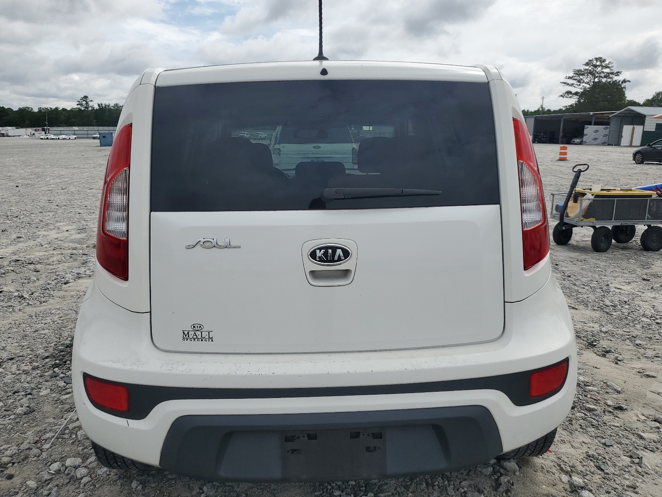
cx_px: 331
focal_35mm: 26
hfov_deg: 67.3
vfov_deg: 53.1
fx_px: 497
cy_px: 248
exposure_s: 1/5000
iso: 50
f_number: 1.5
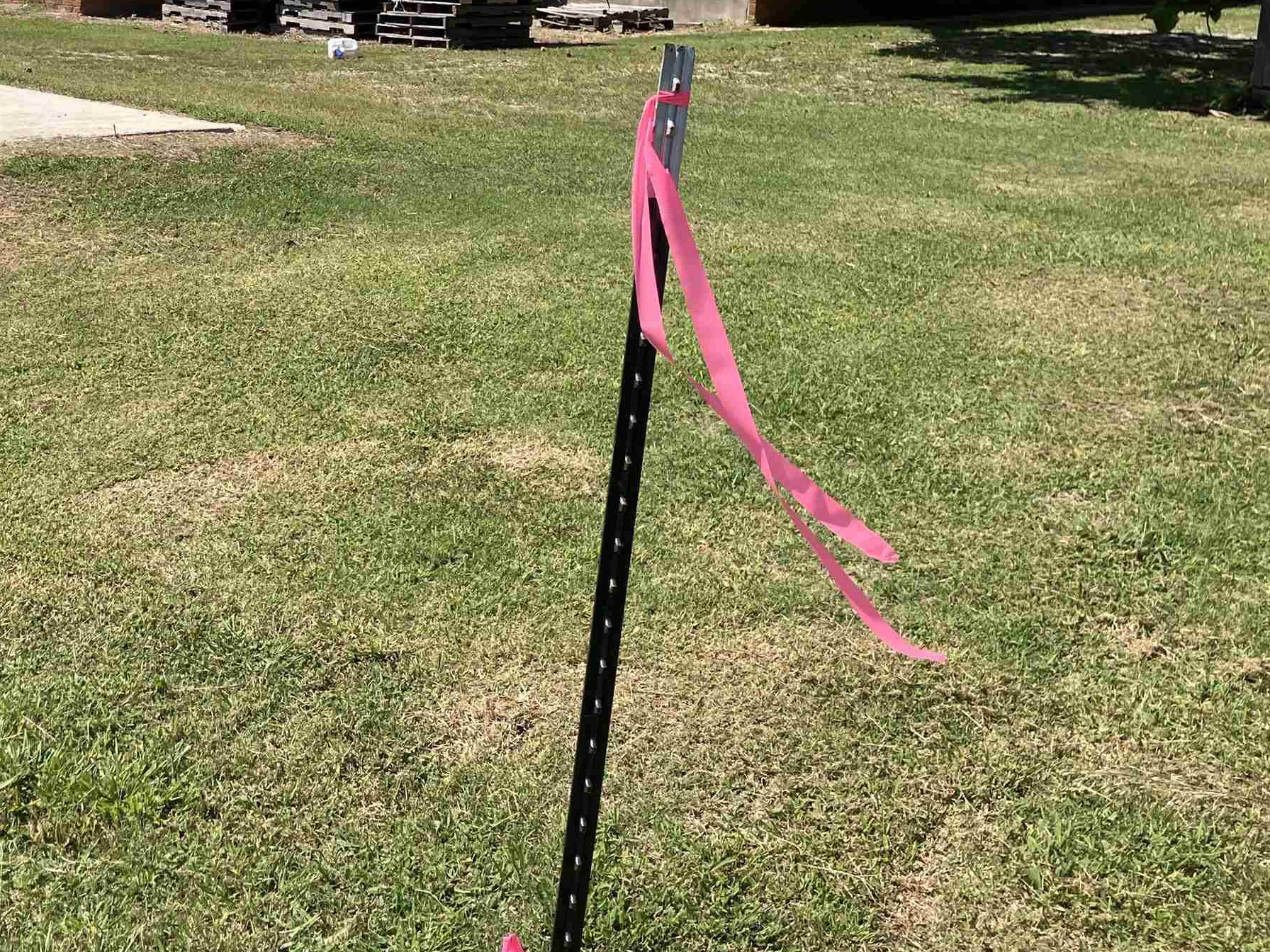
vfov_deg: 29.9
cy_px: 265
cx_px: 313
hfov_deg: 38.6
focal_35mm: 48
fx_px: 1761
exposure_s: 1/1946
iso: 32
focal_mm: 3.99
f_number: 1.8
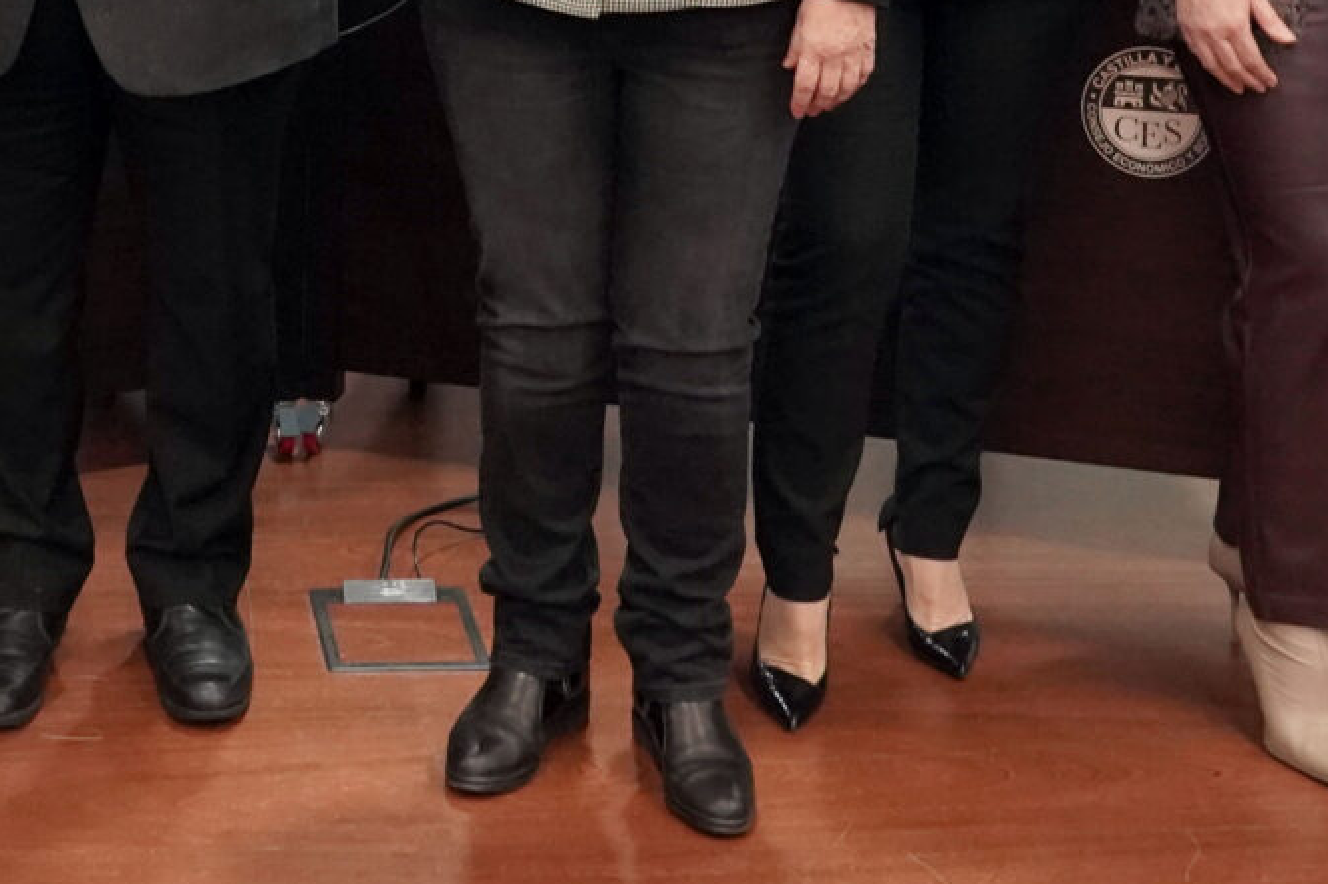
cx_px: 157
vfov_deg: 13.8
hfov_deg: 21.7
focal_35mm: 92
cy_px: -506
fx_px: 3393
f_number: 4
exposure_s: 1/160
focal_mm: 24
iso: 5000
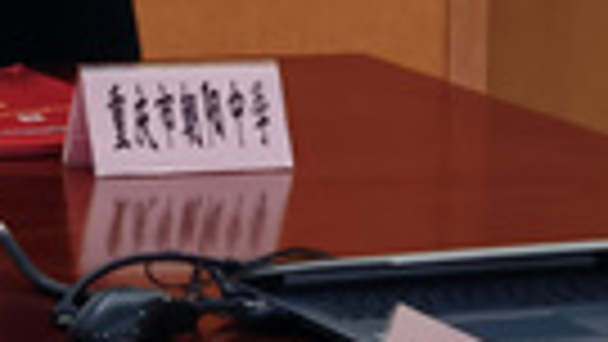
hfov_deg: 8.1
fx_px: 4160
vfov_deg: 4.6
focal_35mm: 258
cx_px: -513
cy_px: -556
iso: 64
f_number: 1.9
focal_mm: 6.67
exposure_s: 1/118
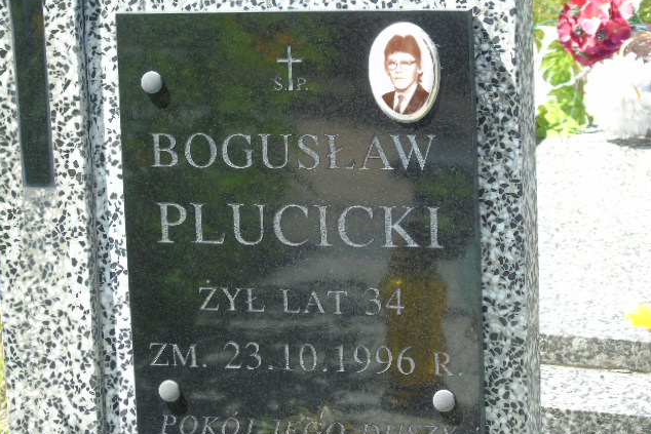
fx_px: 2695
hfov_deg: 13.8
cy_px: 233
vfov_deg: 9.2
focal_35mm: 149
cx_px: 324
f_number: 4.7
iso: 80
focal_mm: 25
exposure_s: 1/125
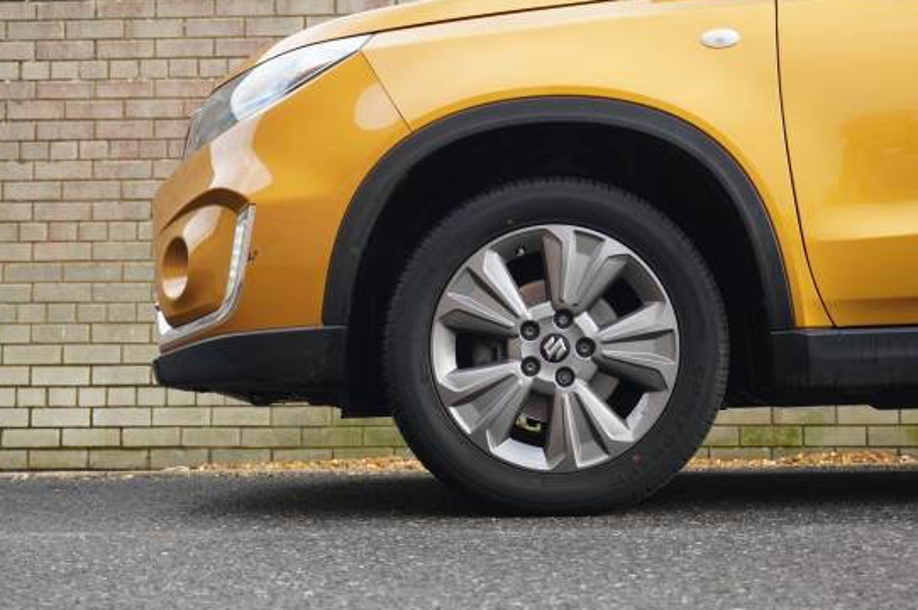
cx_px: 500
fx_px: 1671
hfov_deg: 30.7
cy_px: 291
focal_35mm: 66
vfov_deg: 20.7
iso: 400
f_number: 5.6
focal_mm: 37
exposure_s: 1/160
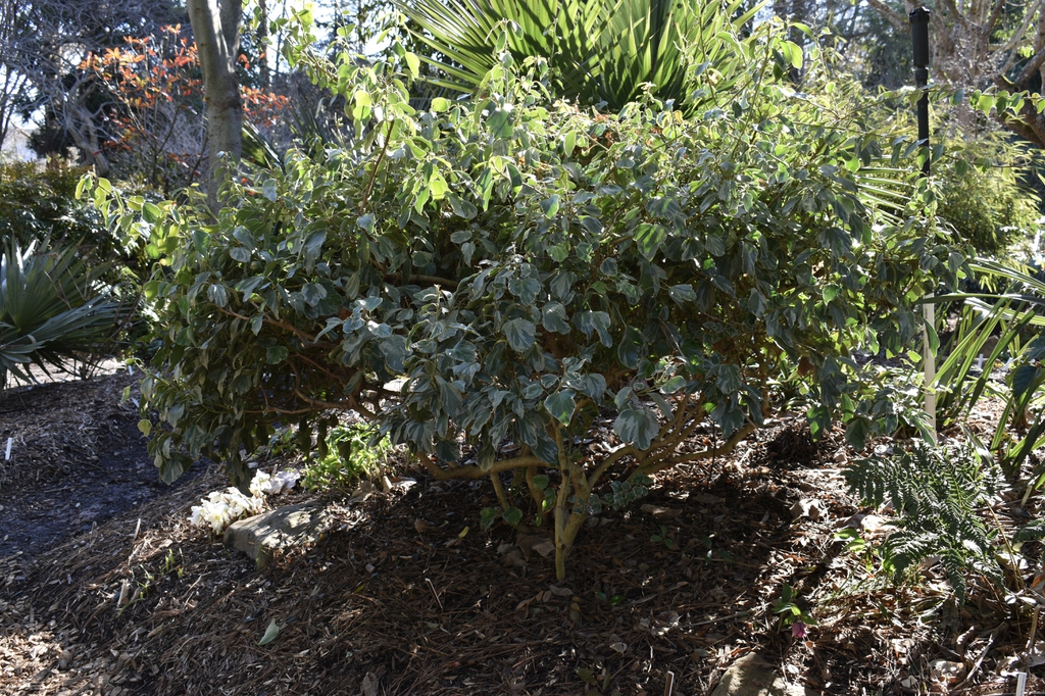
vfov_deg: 34.2
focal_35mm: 39
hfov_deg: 49.6
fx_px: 1132
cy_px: 348
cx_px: 522
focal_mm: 26
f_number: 6.3
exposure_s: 1/160
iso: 400
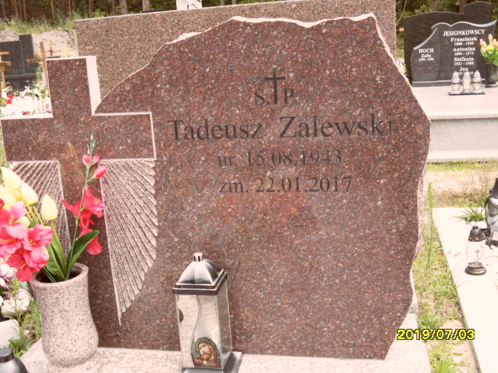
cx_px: 249
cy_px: 186
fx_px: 575
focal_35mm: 40
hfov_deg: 46.8
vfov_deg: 36.0
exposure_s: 1/250
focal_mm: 6.5
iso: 80
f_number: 3.6
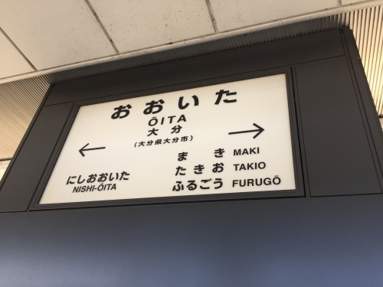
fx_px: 321
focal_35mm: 29
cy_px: 144
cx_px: 192
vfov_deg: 48.2
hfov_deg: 61.7
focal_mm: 4.15
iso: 50
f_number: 2.2
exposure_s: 1/120
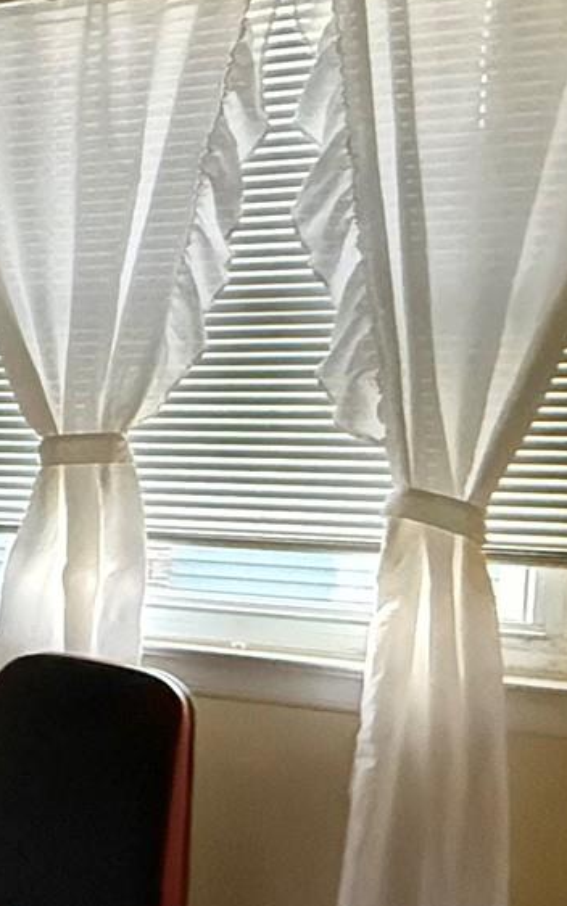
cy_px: 441
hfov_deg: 12.9
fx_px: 1335
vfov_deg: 37.5
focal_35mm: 54
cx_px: -987
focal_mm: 2.22
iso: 1250
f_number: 2.2
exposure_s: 1/60
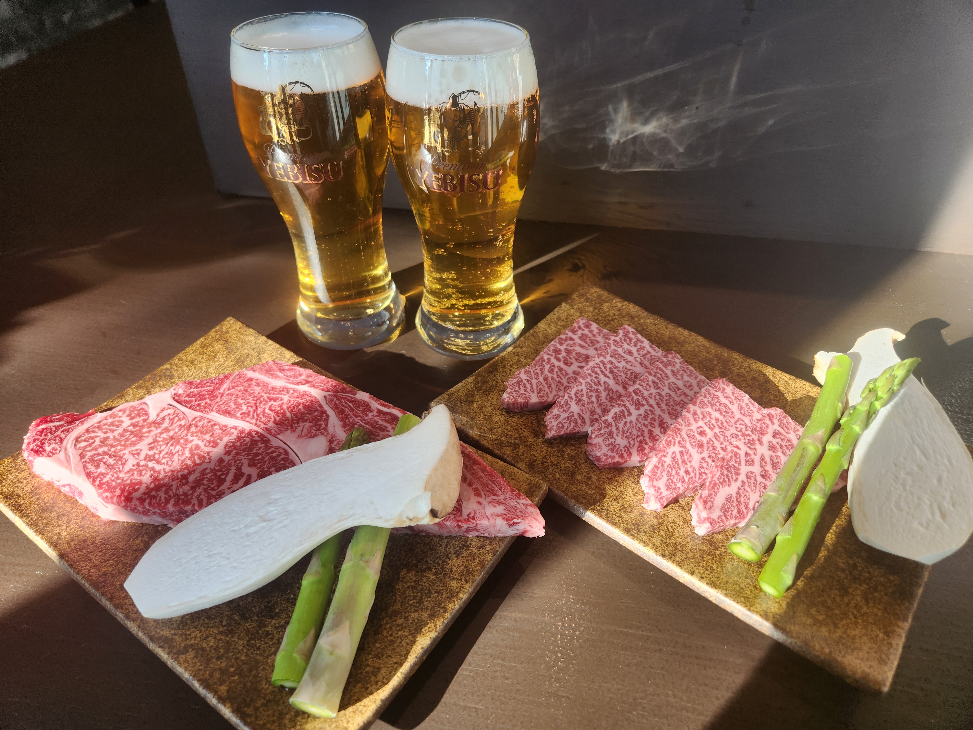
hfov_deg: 73.9
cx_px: 486
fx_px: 646
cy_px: 365
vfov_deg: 58.9
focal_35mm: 23
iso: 40
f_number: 1.8
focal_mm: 5.4
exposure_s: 1/180
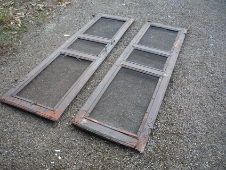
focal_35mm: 30
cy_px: 85
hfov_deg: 60.0
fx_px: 196
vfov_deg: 46.8
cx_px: 113
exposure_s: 1/40
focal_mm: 5.2
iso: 100
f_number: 3.3
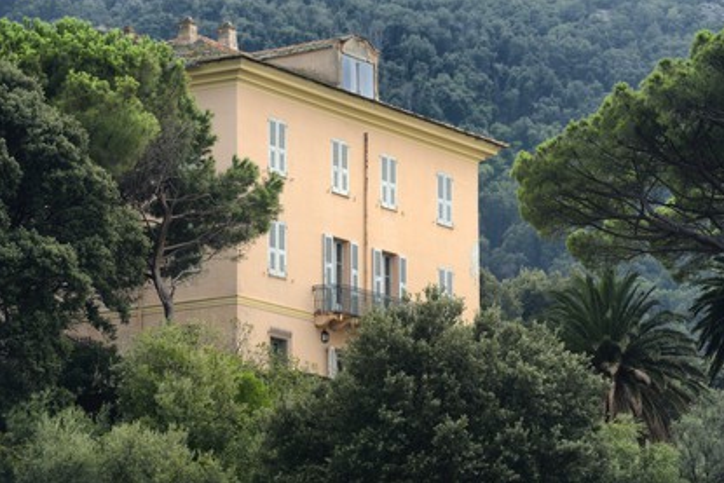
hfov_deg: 12.7
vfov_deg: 8.5
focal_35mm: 162
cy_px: 242
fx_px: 3259
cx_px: 365
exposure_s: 1/160
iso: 200
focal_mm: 160
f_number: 7.1
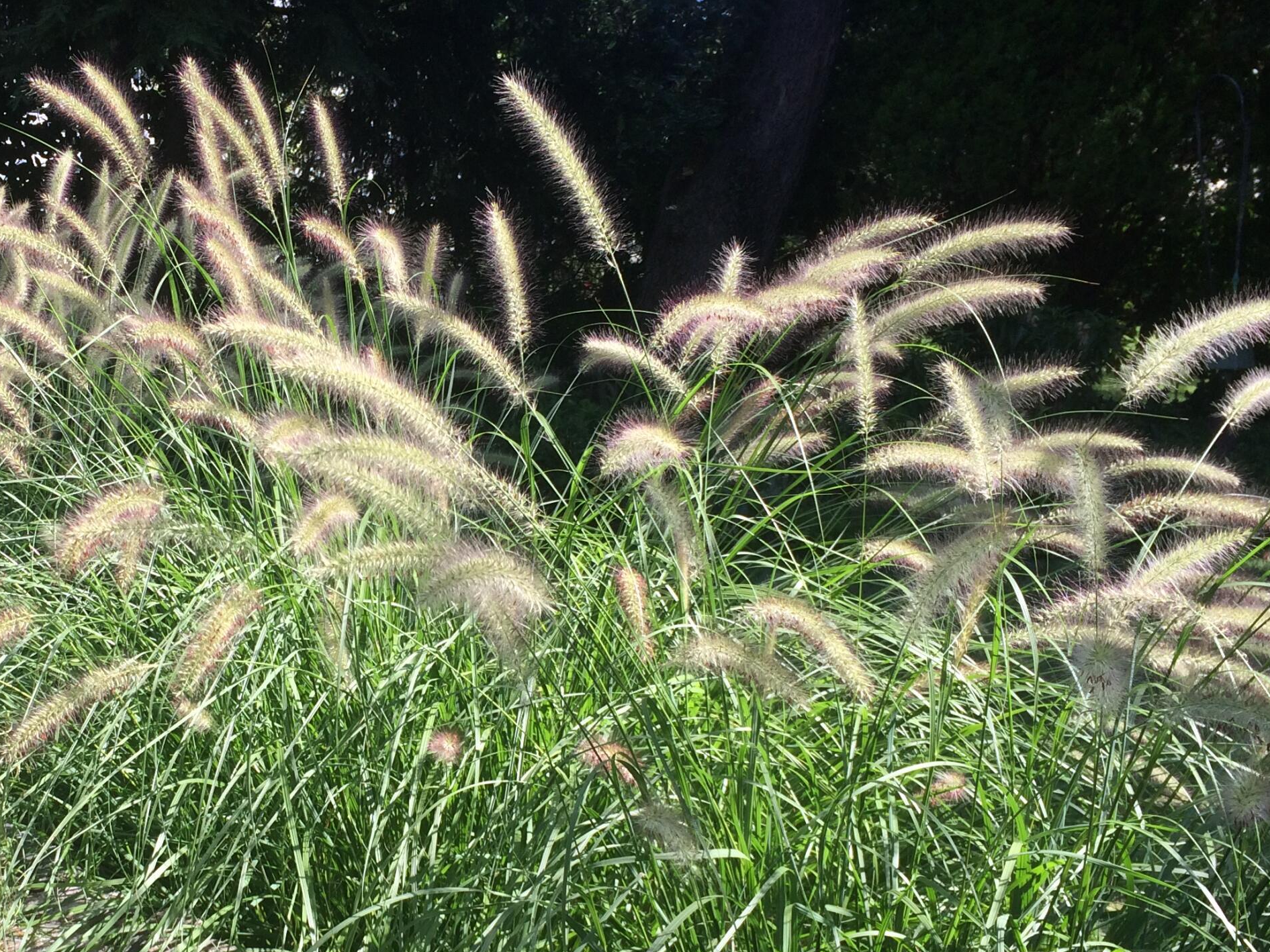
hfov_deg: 40.4
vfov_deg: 31.2
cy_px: 647
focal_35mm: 46
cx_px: 371
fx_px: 1688
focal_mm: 4.15
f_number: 2.2
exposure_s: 1/662
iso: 32
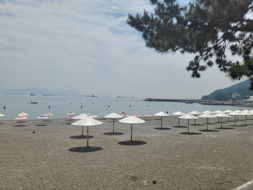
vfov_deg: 53.1
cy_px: 95
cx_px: 126
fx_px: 190
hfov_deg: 67.3
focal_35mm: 26
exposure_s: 1/6489
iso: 50
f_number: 1.8
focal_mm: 4.25
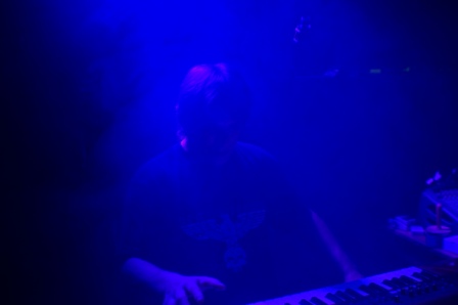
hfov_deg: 46.4
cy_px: 152
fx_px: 534
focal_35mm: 42
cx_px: 229
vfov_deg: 31.8
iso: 640
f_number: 4
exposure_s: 1/160
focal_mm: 28
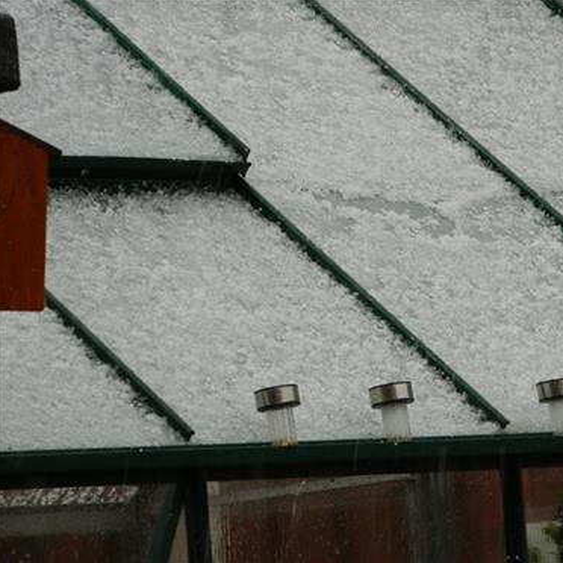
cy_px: 281
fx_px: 6072
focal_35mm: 330
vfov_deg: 5.3
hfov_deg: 5.3
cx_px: 374
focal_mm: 50
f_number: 5.6
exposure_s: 1/80
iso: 400
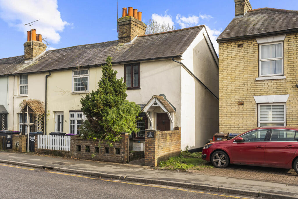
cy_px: 100
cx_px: 149
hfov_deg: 56.5
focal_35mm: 34
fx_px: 277
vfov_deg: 39.4
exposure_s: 1/80
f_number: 8
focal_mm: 33.5
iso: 320
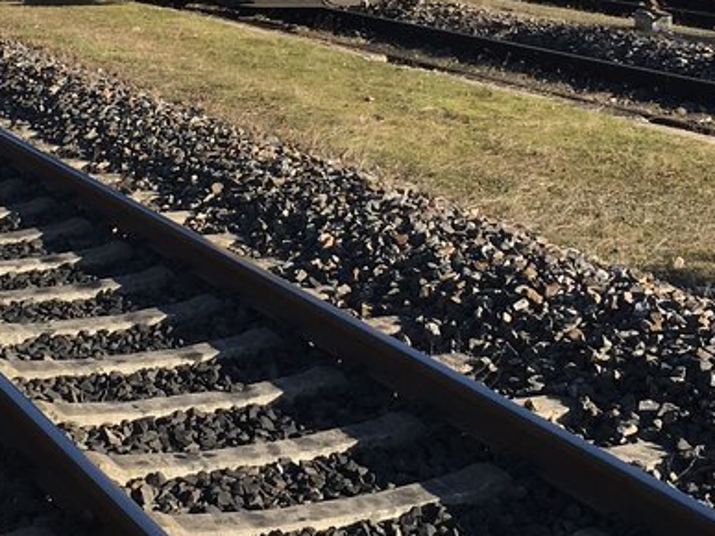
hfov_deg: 21.7
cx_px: 225
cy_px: -18
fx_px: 1858
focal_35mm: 90
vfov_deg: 16.0
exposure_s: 1/884
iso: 25
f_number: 2.2
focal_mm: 4.15
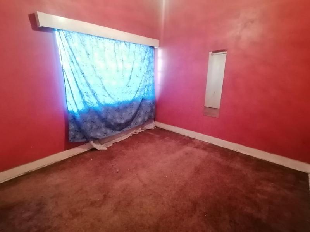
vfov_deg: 74.7
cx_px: 155
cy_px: 116
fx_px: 152
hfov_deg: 91.0
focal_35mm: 17
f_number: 2.4
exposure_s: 1/16.7
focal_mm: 1.78
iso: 1000
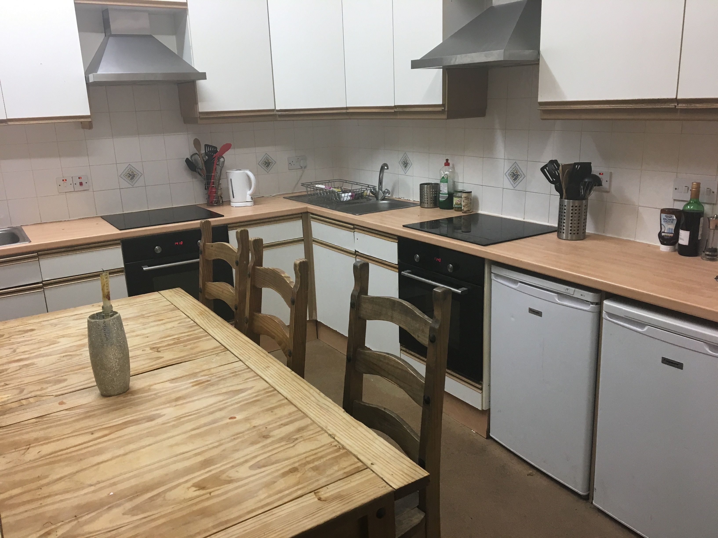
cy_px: 269
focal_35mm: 29
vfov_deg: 48.2
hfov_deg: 61.7
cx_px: 359
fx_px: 601
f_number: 2.2
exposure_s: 1/33
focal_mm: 4.15
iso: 50
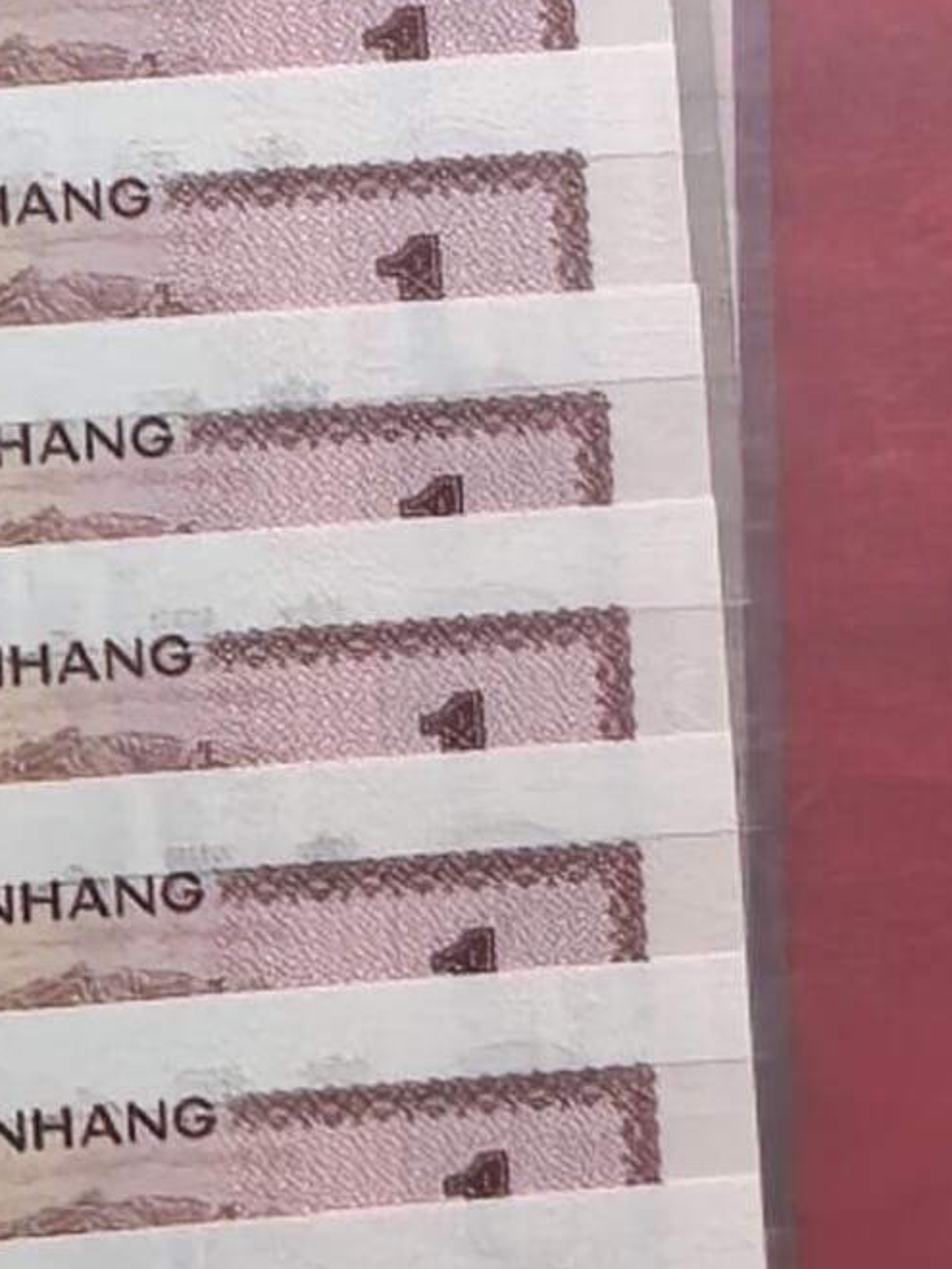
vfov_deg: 14.6
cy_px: -229
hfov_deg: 11.3
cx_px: 198
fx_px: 4804
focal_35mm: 131
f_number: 2.2
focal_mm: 1.95
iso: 50
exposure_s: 1/100
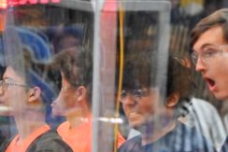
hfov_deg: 5.0
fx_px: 2592
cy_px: 141
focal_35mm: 409
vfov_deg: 3.4
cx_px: 205
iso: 6400
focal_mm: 200
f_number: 6.3
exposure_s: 1/125
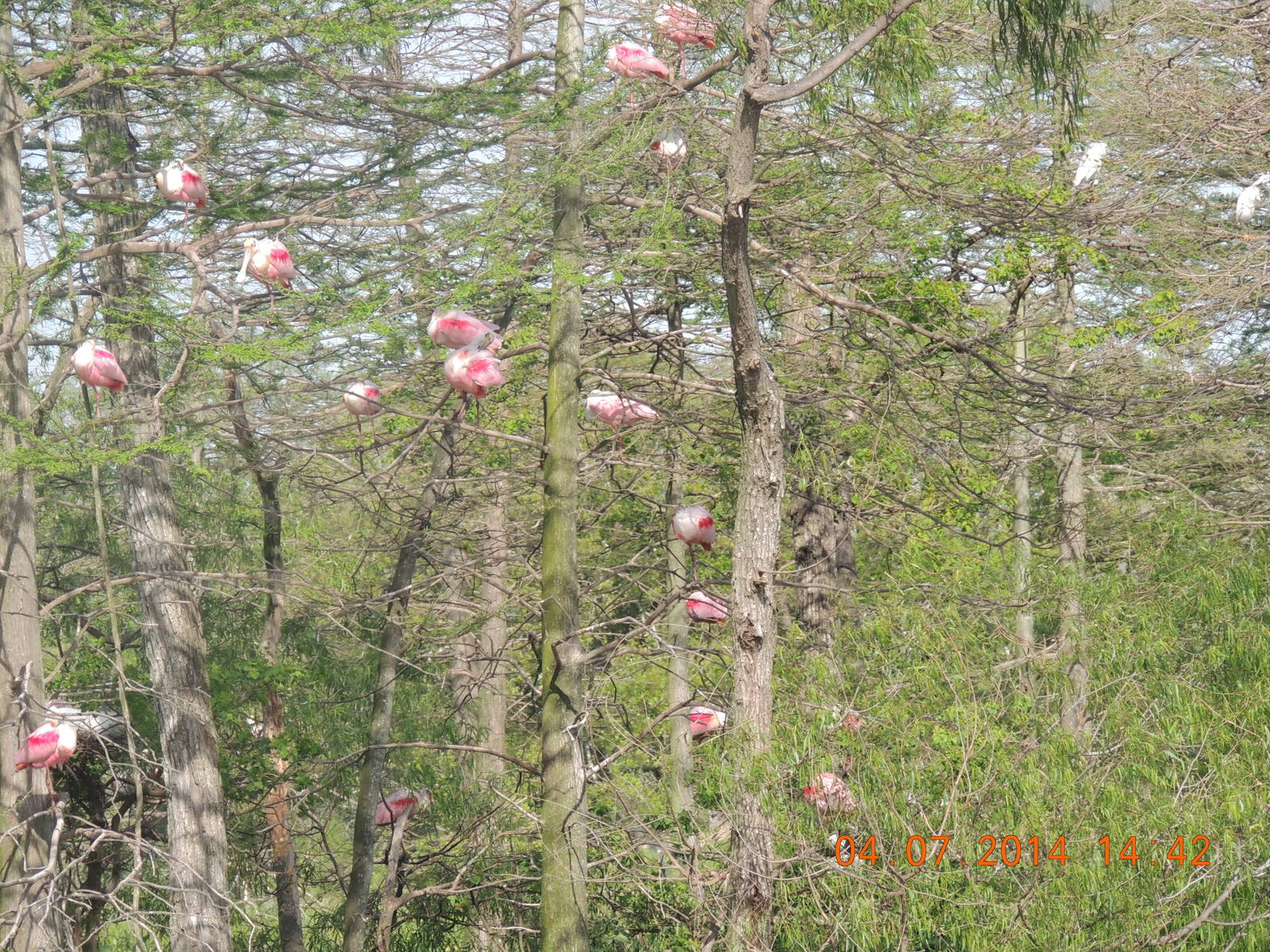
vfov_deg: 5.4
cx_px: 635
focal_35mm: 275
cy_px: 476
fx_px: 10089
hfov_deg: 7.2
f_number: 4.7
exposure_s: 1/500
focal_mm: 49
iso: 180
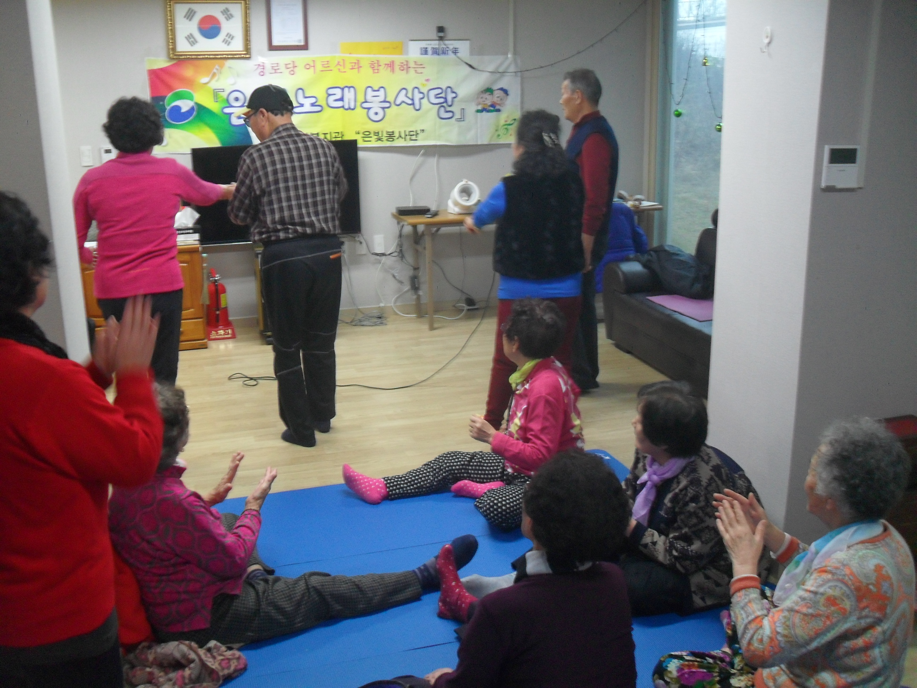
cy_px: 344
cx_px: 458
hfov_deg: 52.6
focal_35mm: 35
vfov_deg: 40.7
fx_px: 927
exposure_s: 1/20
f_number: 2.8
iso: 200
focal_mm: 6.2
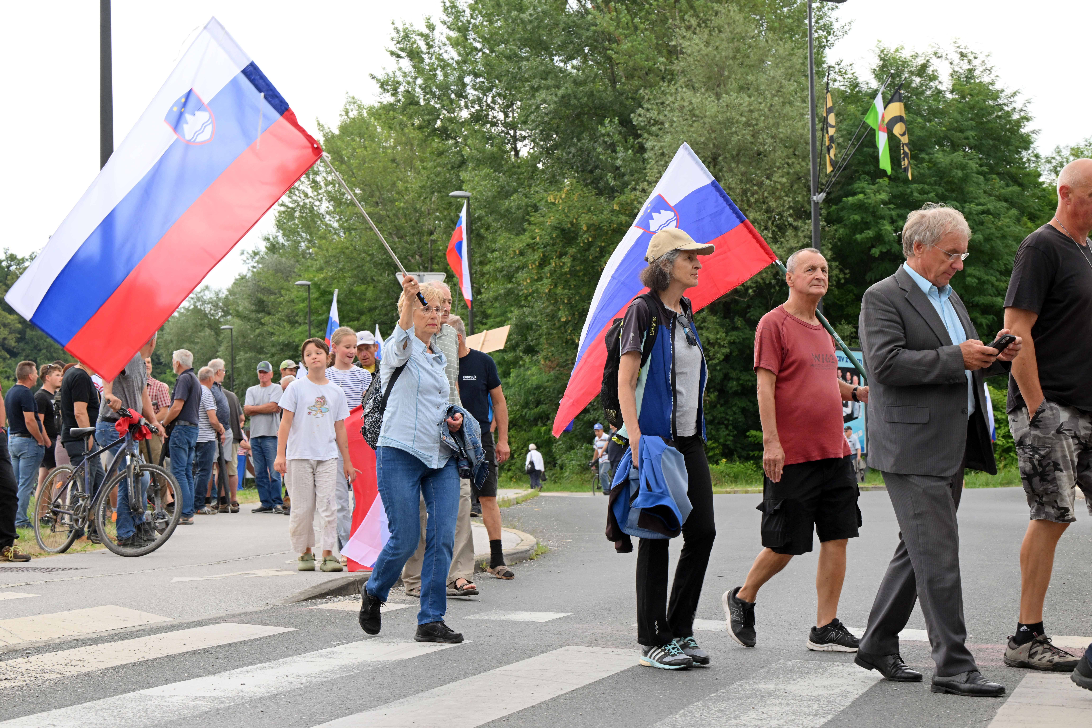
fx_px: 2123
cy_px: 364
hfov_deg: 28.8
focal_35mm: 70
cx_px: 546
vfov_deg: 19.5
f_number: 10
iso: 800
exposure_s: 1/160
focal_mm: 70
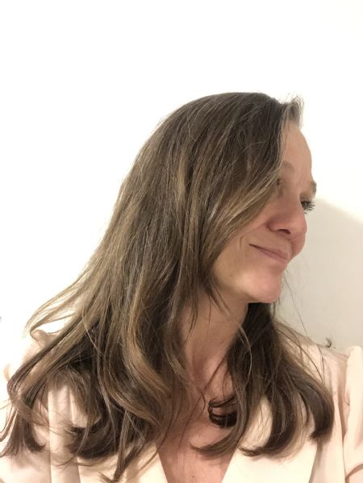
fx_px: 447
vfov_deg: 56.8
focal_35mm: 32
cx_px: 182
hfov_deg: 44.2
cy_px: 242
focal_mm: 2.87
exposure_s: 1/33
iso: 640
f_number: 2.2
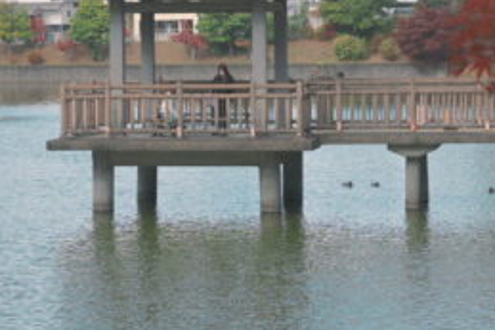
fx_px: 1912
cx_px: 199
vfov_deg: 9.9
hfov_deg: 14.7
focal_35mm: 139
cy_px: 64
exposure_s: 1/400
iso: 100
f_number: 5.6
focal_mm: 30
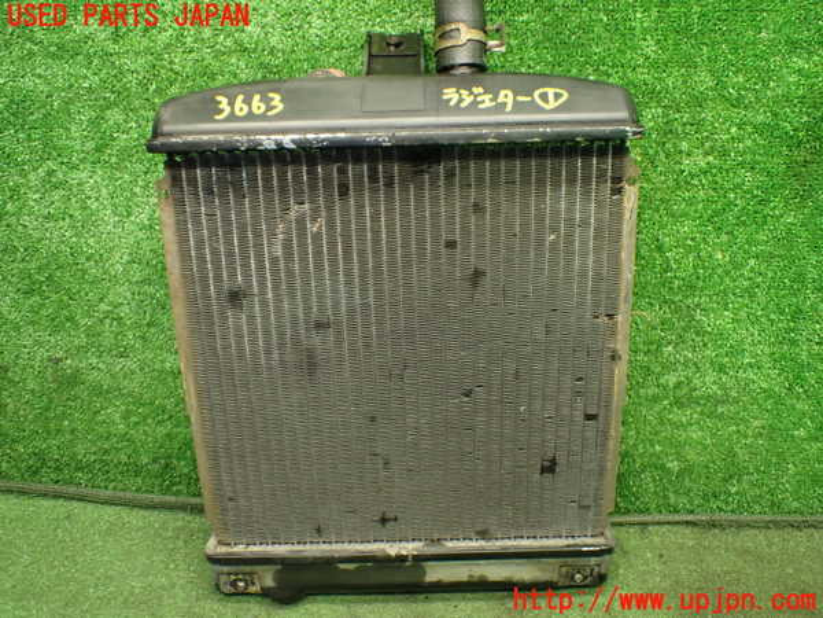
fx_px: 713
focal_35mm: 30
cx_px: 412
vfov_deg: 46.8
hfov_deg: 60.0
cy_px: 309
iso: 800
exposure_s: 1/80
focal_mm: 5.4
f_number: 2.3
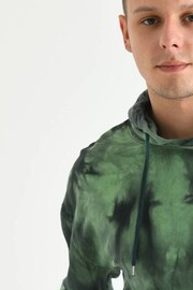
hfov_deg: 8.9
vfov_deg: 13.3
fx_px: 1230
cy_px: 275
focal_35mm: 153
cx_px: 219
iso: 160
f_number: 5.6
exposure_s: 1/125
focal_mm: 55
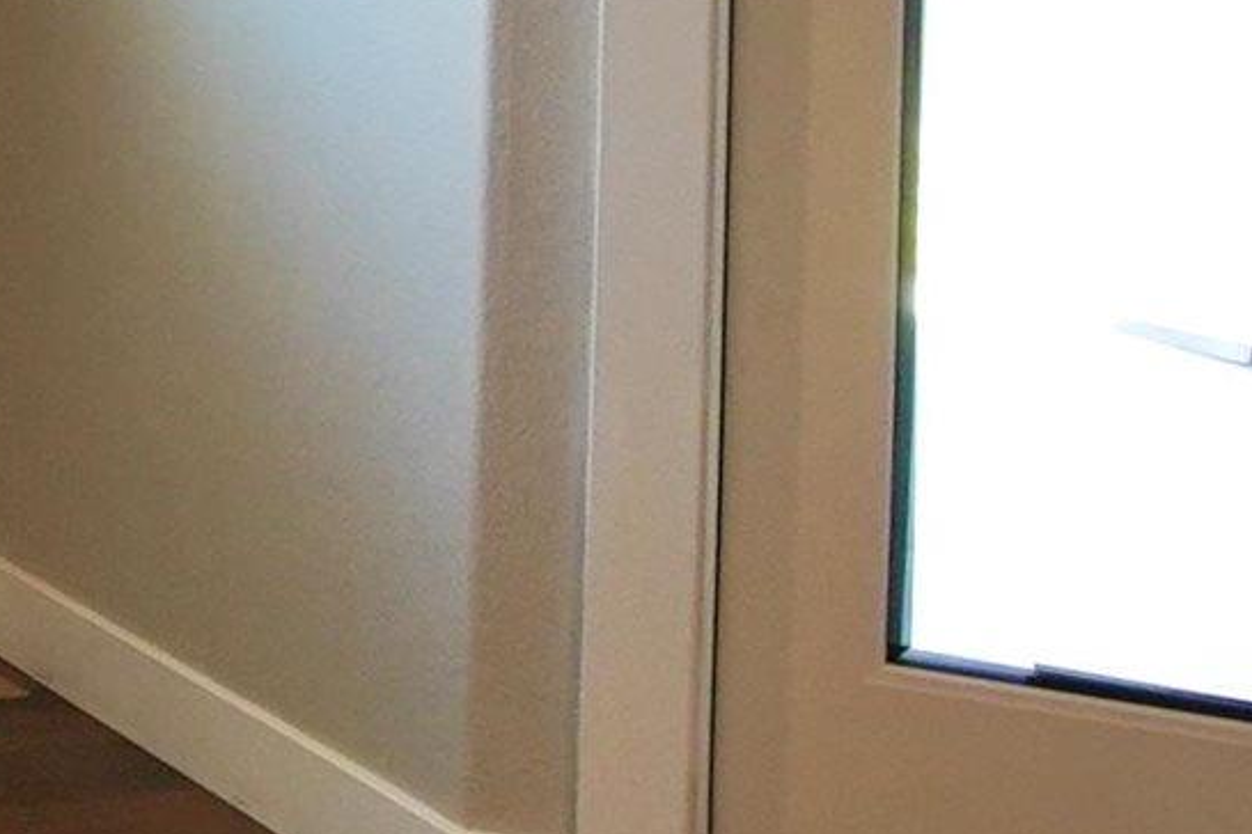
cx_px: -945
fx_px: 3130
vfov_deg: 14.3
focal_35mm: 90
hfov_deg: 18.3
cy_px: -363
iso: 800
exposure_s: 1/160
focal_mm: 11
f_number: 4
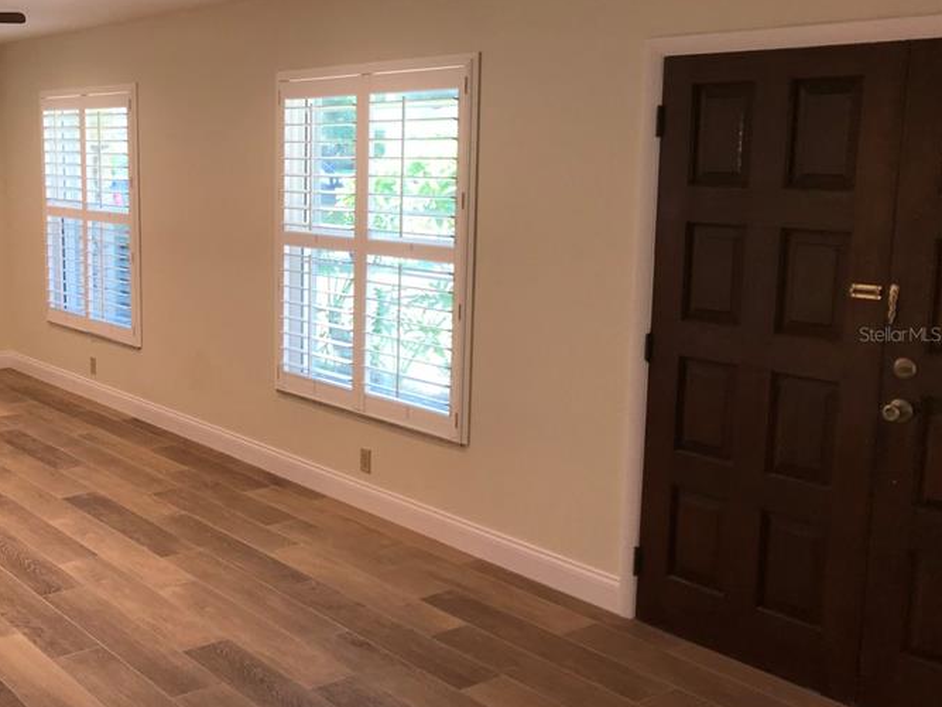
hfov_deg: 42.3
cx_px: 222
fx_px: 1170
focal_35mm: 43
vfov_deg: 33.6
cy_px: 334
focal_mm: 3.99
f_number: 1.8
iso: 20
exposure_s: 1/60
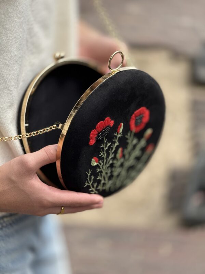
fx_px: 948
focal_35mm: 120
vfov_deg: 16.4
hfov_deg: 12.3
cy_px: 137
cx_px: 102
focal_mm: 15.66
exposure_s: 1/418
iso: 64
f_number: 2.8
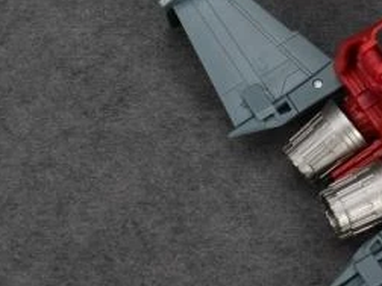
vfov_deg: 6.8
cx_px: 614
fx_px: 2417
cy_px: 42
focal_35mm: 219
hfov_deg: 8.8
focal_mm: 56
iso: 100
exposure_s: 1/125
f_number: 16
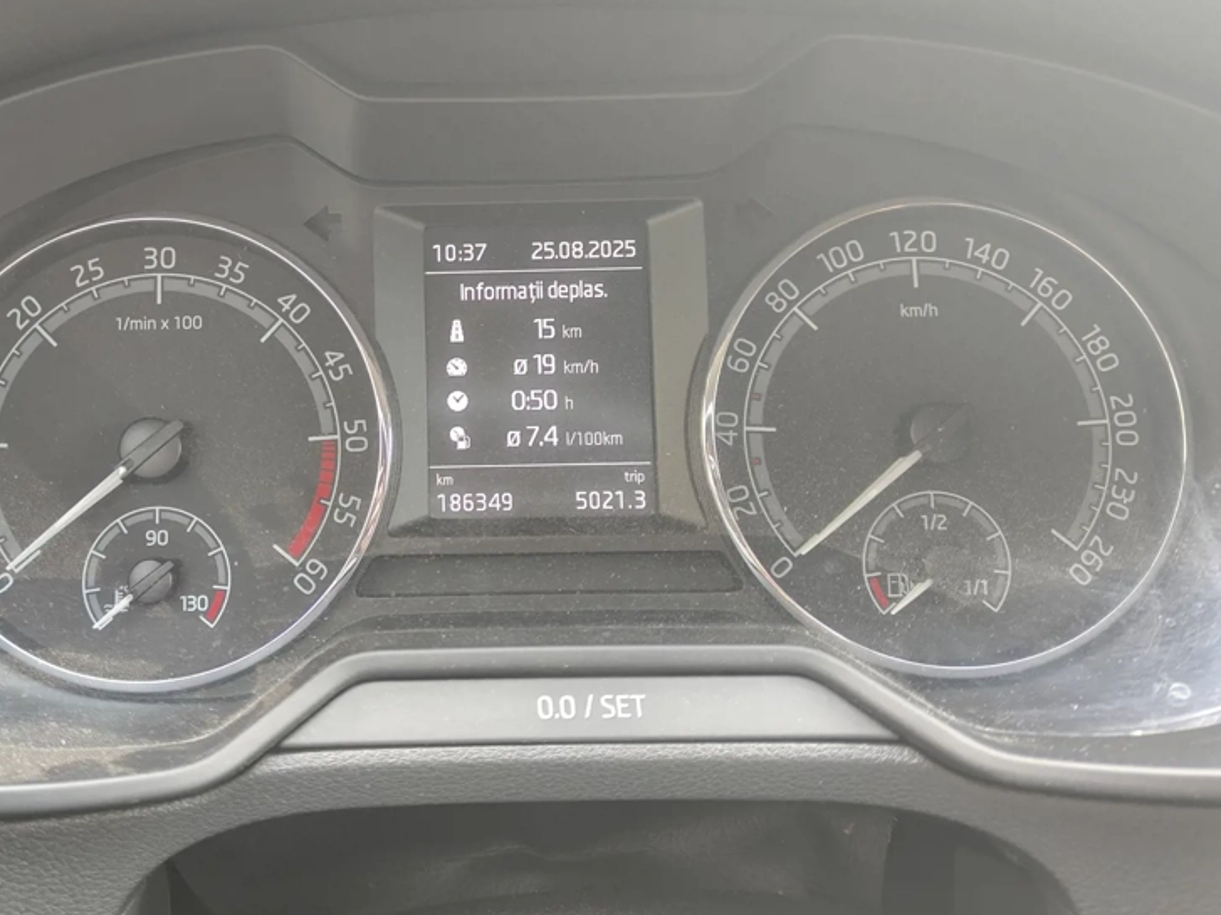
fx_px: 1164
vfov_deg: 42.8
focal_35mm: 33
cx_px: 417
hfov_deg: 54.3
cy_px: 398
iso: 200
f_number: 1.8
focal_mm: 5.59
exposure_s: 1/50
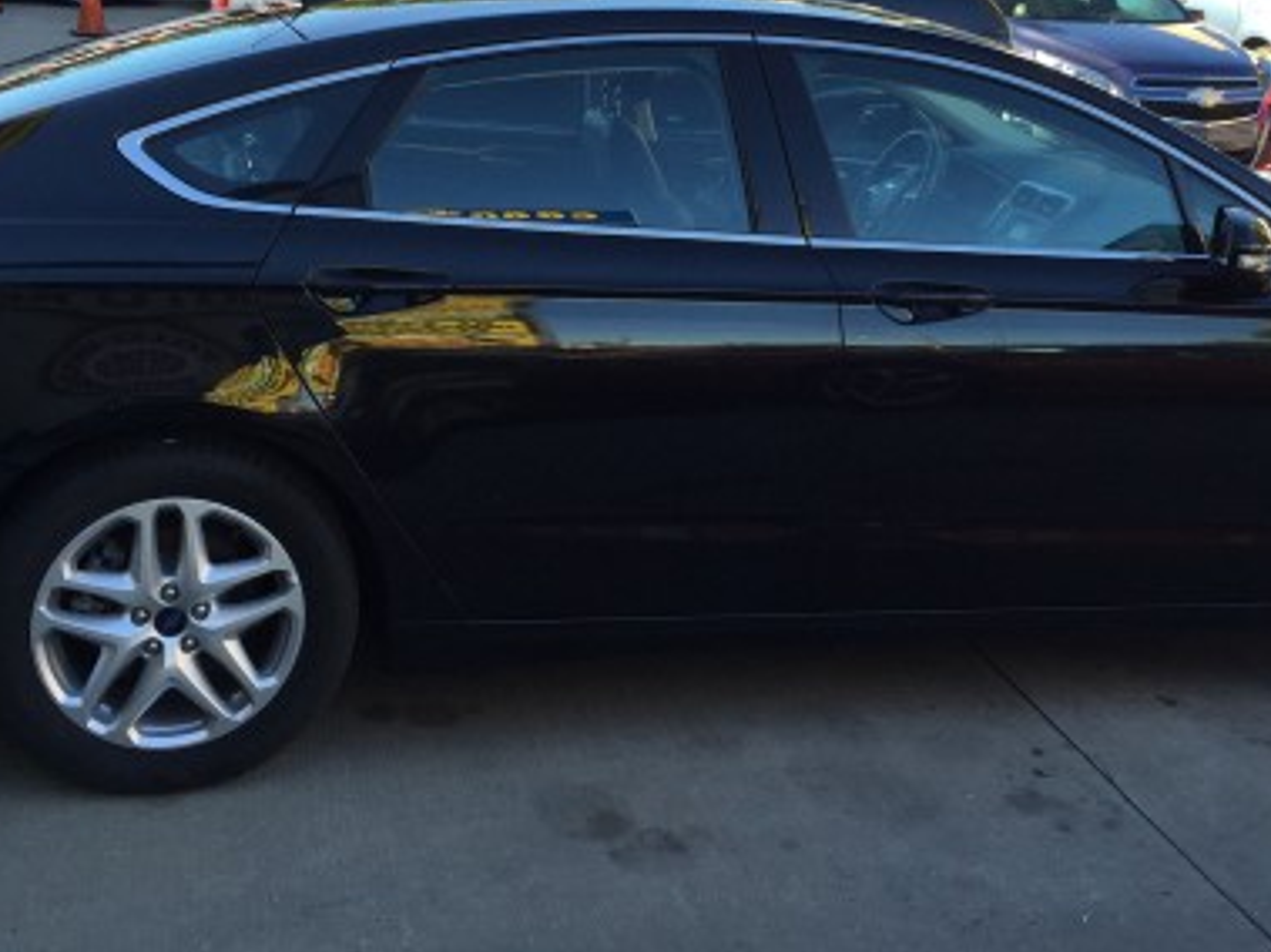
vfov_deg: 29.3
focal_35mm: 49
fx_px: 1799
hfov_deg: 38.9
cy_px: 258
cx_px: 667
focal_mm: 4.15
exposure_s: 1/316
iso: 32
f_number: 2.2
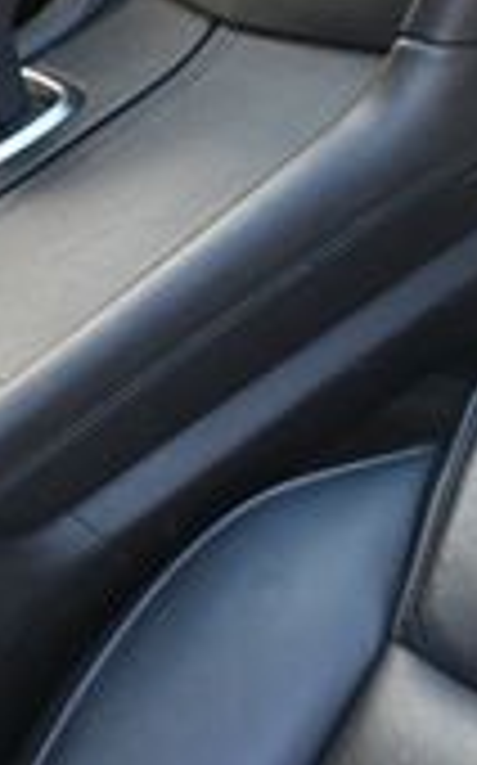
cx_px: 752
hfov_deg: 11.1
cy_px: -144
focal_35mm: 112
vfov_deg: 17.8
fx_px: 2333
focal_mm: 19.5
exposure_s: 1/125
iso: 560
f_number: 3.8
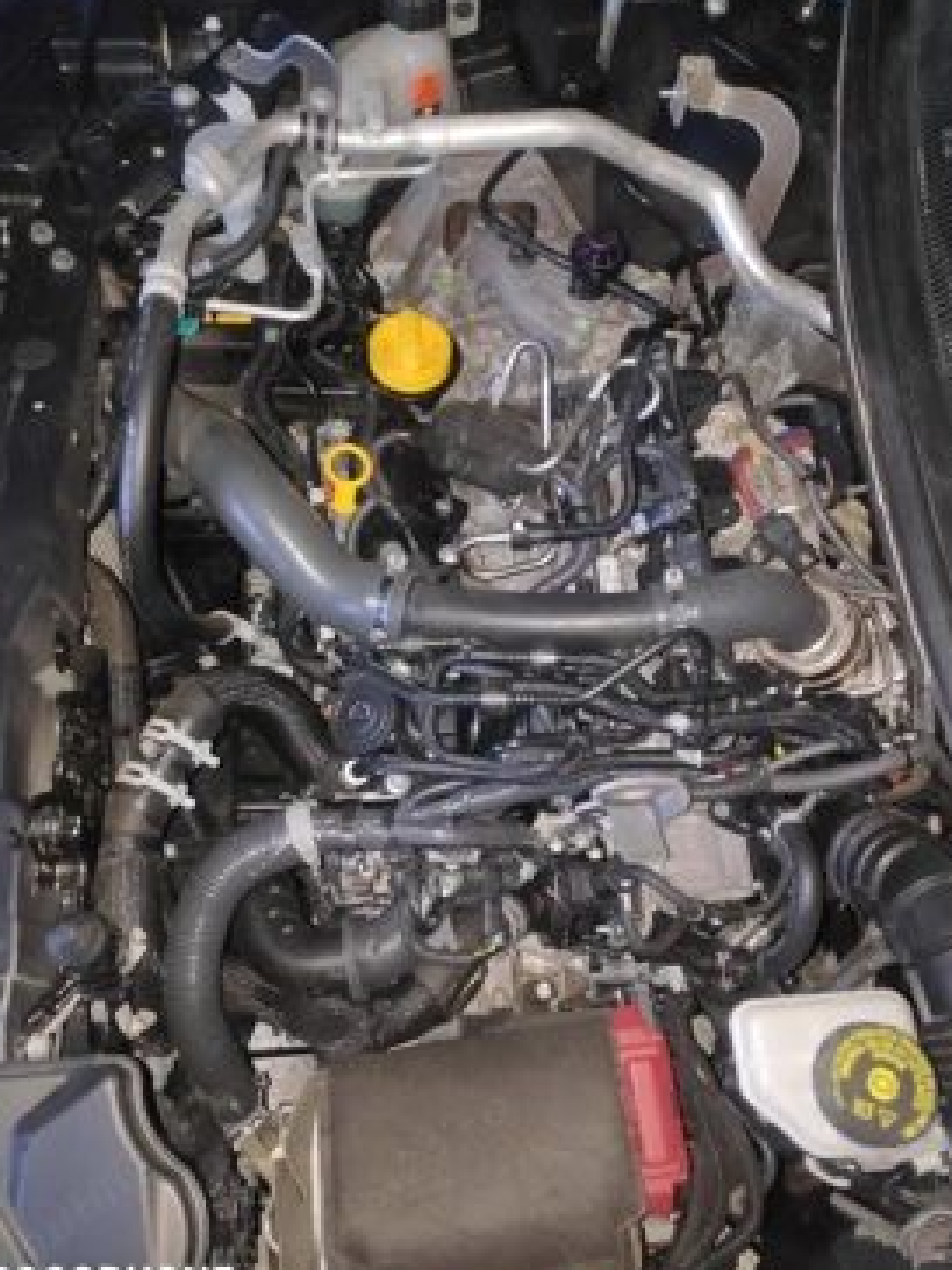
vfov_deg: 76.3
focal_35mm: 22
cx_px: 467
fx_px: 807
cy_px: 677
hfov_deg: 61.1
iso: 787
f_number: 1.9
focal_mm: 3.94
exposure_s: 1/25
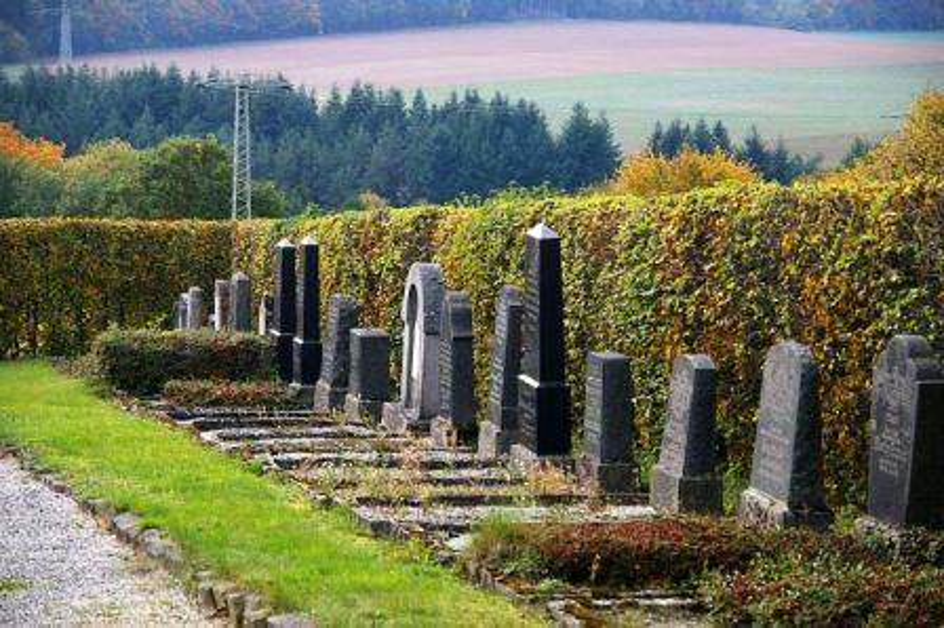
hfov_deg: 19.5
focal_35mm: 105
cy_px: 314
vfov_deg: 13.0
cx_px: 472
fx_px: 2751
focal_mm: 70
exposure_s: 1/90
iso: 200
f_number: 4.5
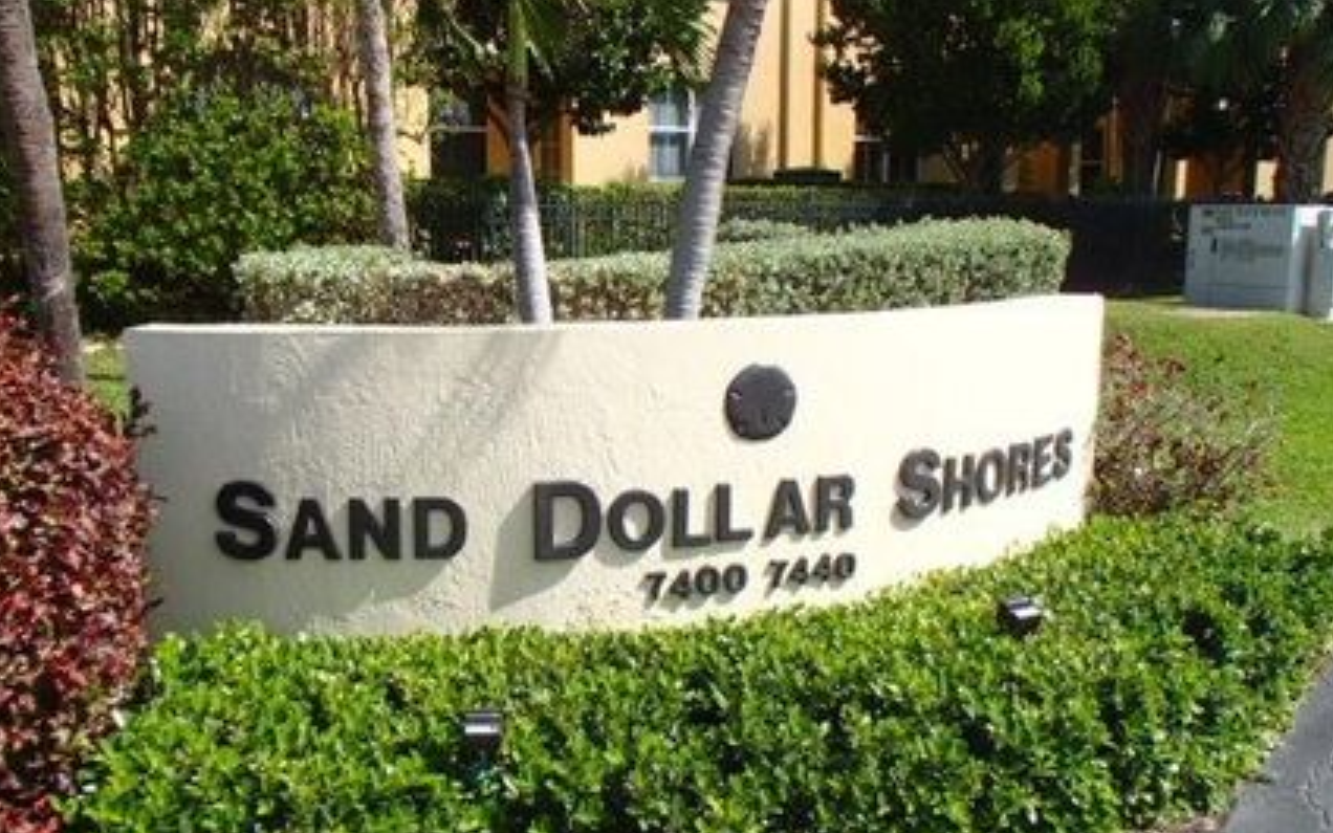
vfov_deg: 36.2
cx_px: 622
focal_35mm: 35
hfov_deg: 55.3
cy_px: 470
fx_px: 1271
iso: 100
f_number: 11
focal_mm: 5
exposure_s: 1/100
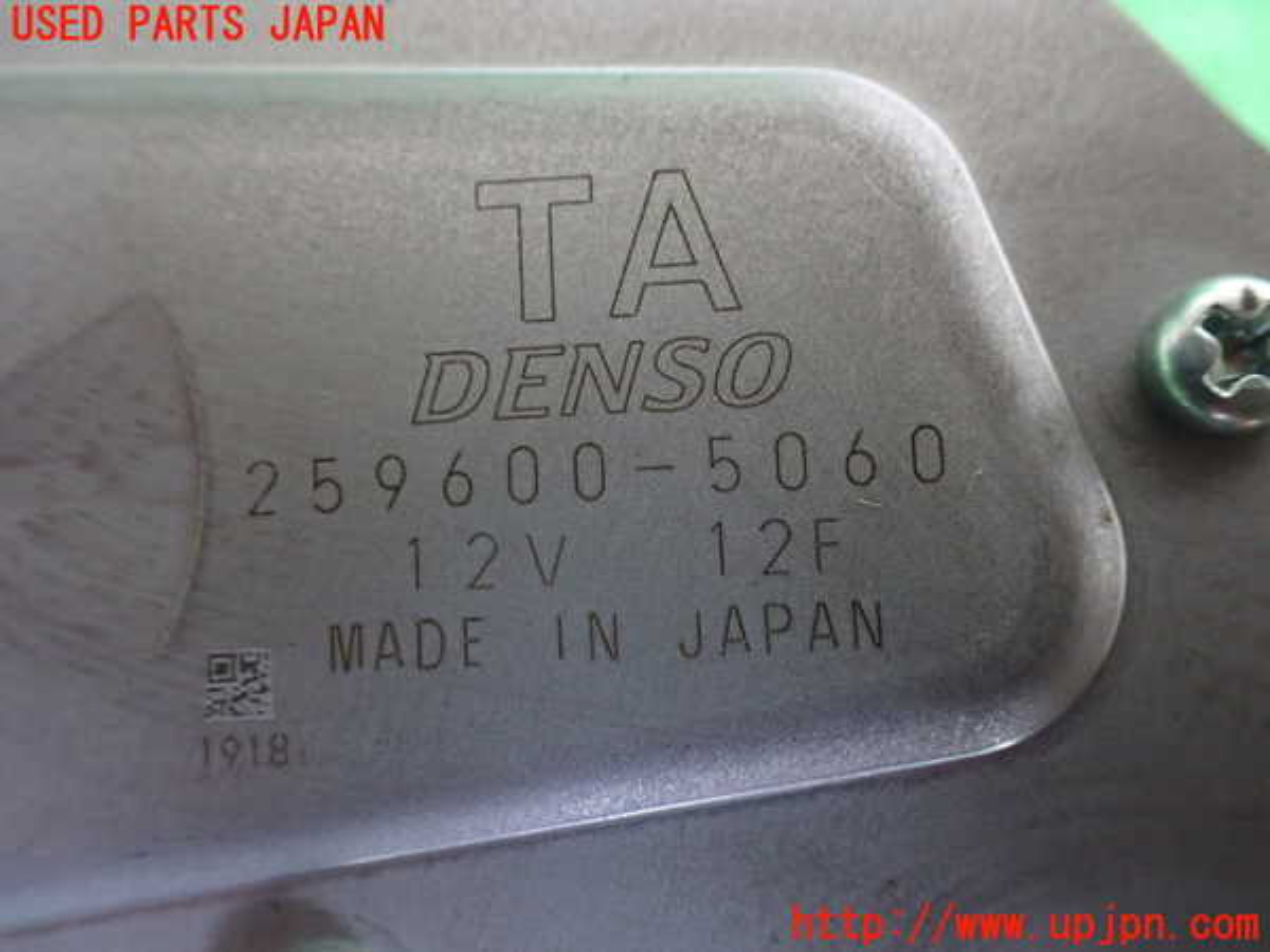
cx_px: 635
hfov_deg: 60.0
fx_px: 1101
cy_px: 476
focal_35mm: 30
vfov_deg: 46.8
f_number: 2.3
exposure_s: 1/30
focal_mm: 5.4
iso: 1000
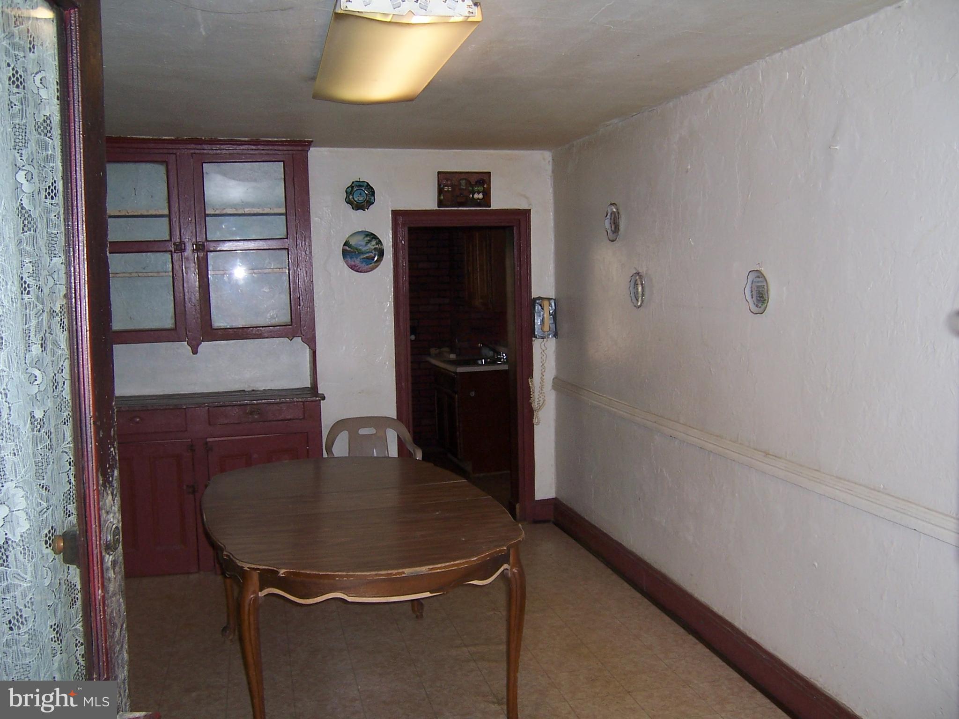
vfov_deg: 42.9
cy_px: 360
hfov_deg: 55.4
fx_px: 914
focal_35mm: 33
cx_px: 480
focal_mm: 5.5
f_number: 2.8
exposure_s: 1/60
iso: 80
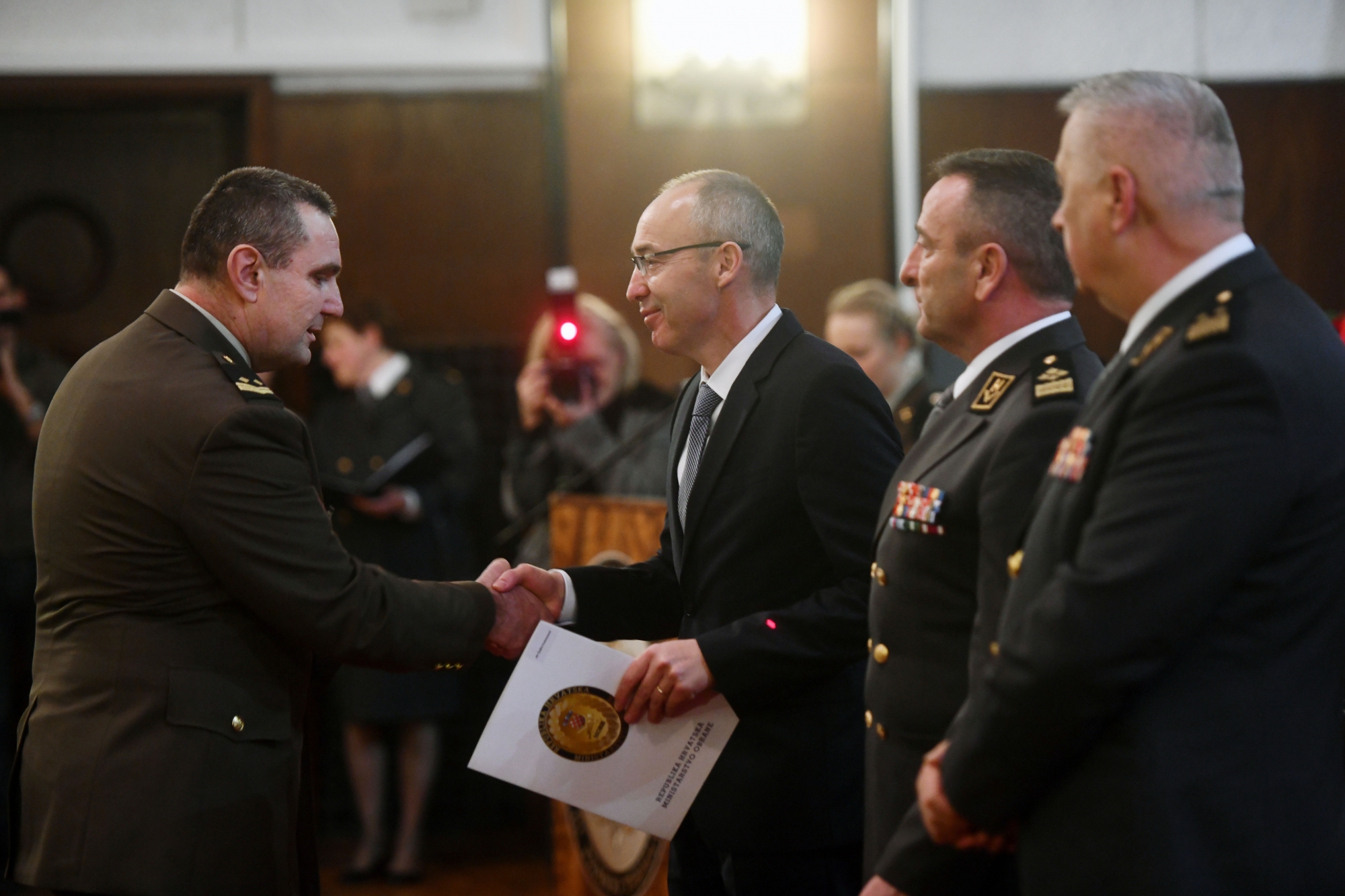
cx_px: 672
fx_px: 5043
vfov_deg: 10.2
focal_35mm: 135
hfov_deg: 15.2
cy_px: 448
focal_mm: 135
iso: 2000
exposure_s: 1/125
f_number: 2.8
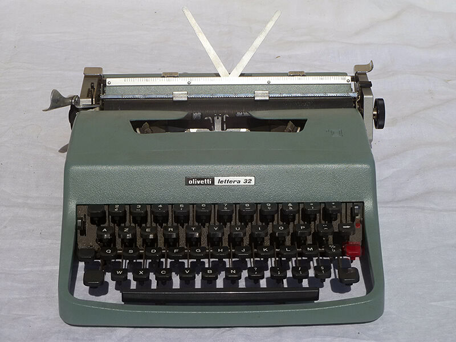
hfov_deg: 26.0
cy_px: 171
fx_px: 988
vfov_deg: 19.6
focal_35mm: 75
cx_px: 228
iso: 80
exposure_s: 1/200
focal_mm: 13.3
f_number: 13
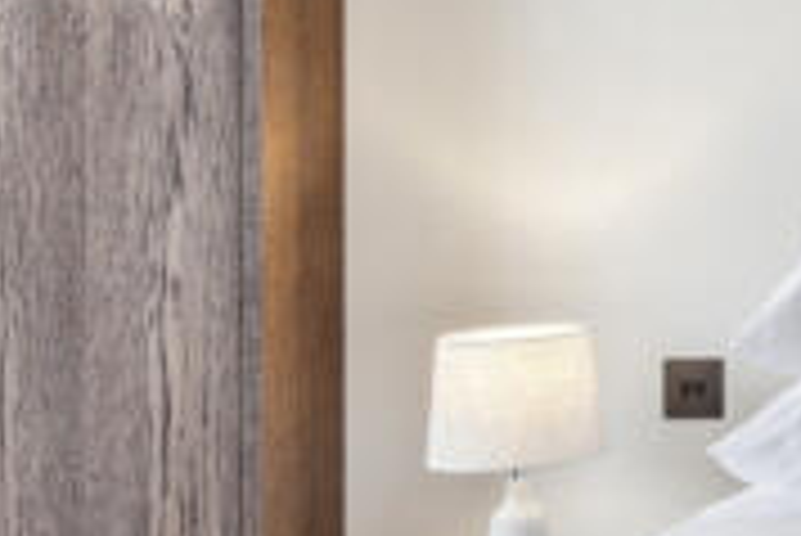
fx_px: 2049
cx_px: 1210
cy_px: 74
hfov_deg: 19.3
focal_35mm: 92
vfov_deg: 14.8
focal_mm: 16
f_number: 11
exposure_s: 1/13
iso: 400
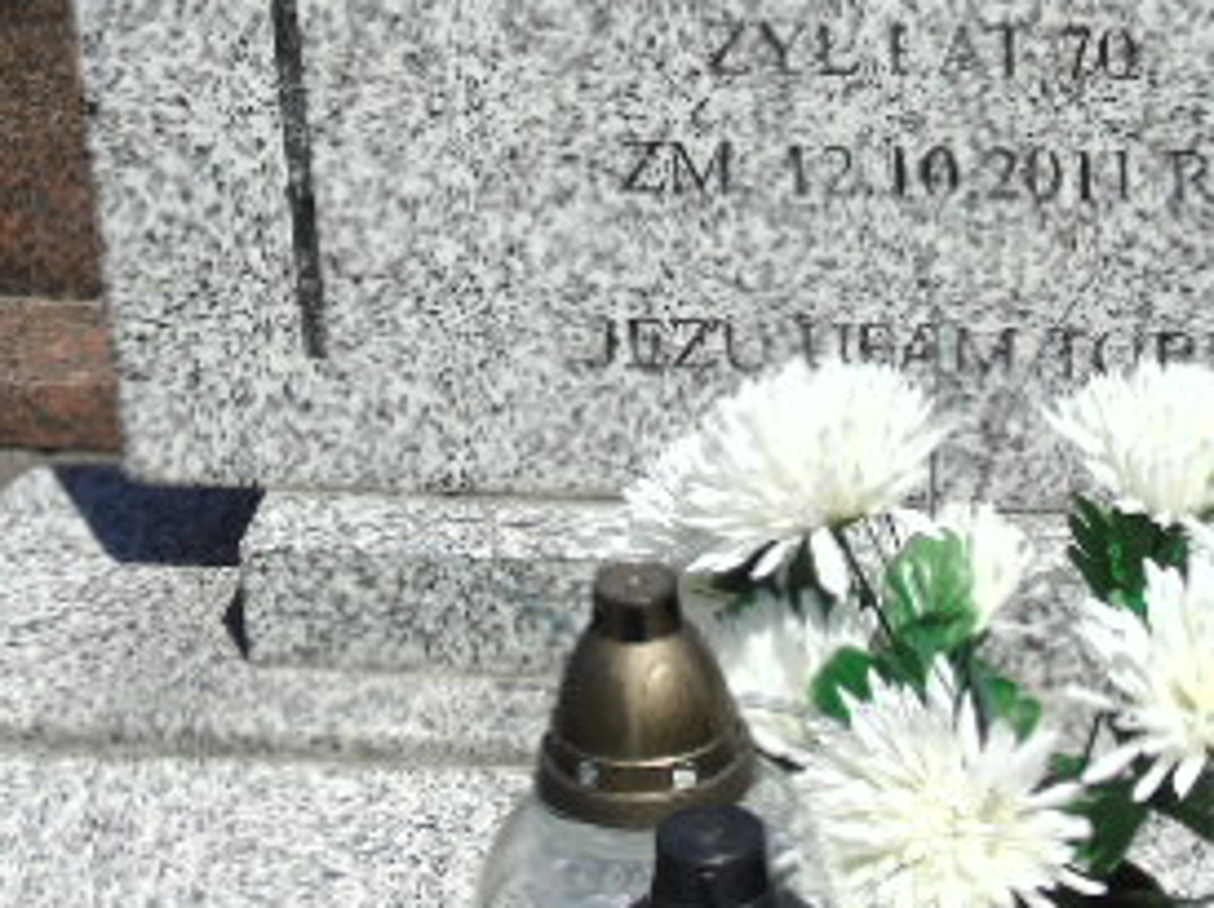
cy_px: 115
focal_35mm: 145
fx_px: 5081
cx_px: 687
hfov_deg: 13.6
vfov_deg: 10.2
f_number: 4.5
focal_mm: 11
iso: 80
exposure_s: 1/1000
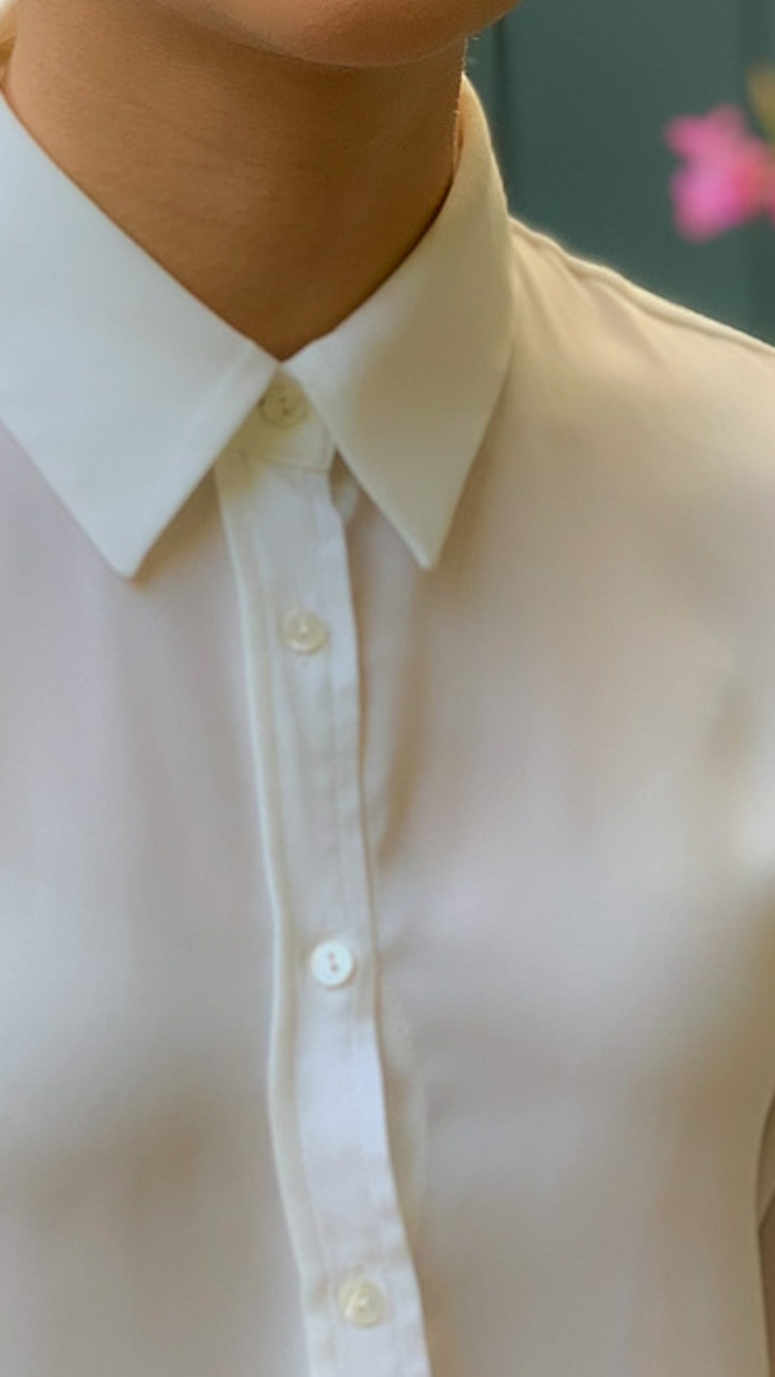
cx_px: 284
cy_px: -23
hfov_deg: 9.6
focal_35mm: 126
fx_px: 4600
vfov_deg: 16.6
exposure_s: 1/120
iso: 64
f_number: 2.4
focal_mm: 6
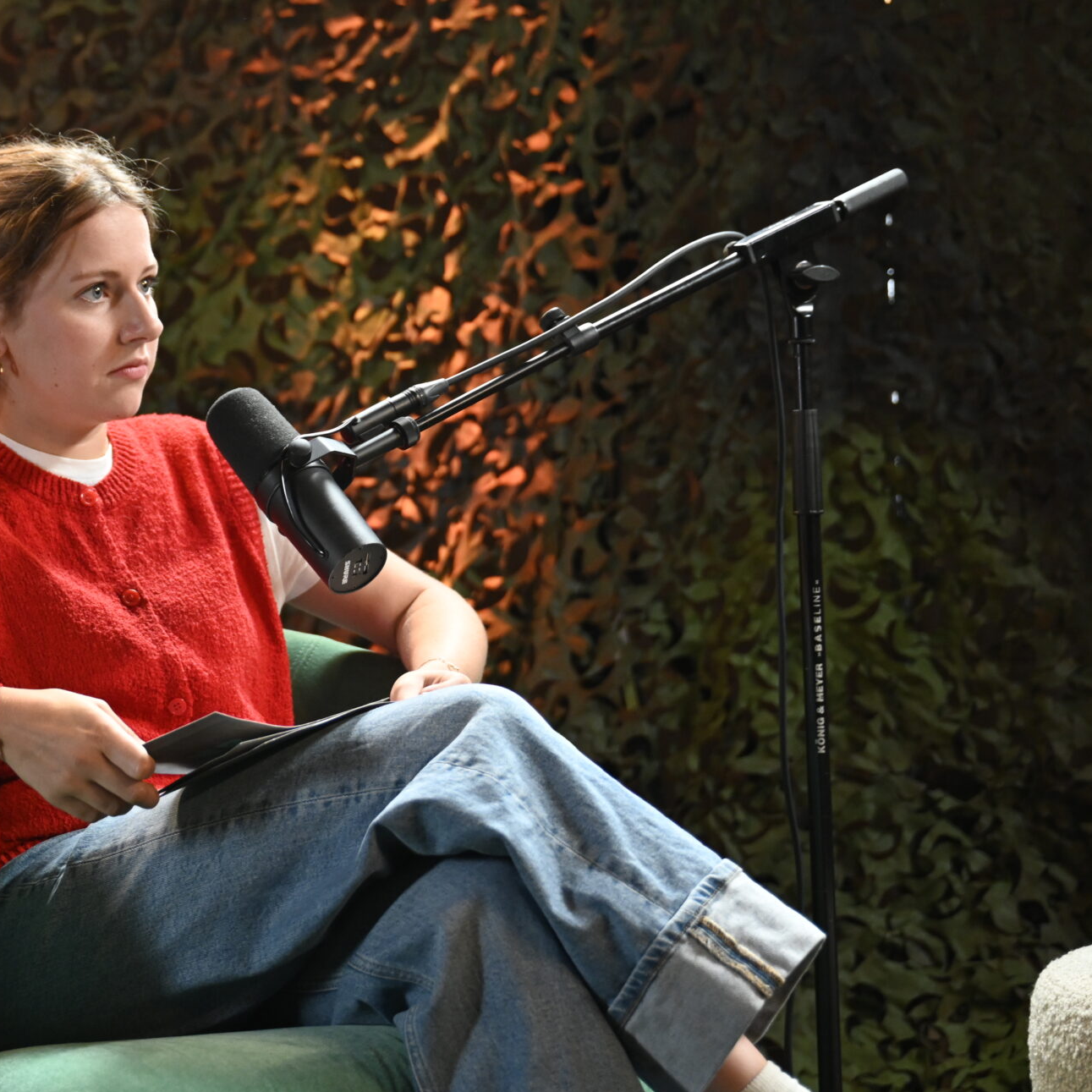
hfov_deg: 18.8
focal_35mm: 91
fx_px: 3248
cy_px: 505
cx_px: 125
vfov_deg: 19.1
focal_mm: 54
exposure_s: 1/125
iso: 2000
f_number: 2.8
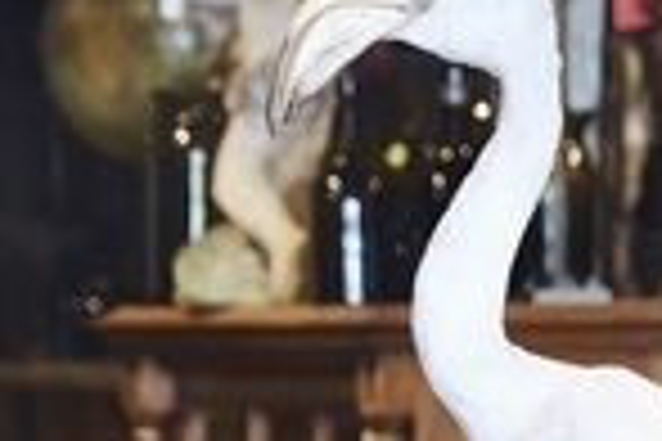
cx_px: 685
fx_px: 6803
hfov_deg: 5.6
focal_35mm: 370
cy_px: 752
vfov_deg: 3.7
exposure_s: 1/100
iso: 2500
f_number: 2.8
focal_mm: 47
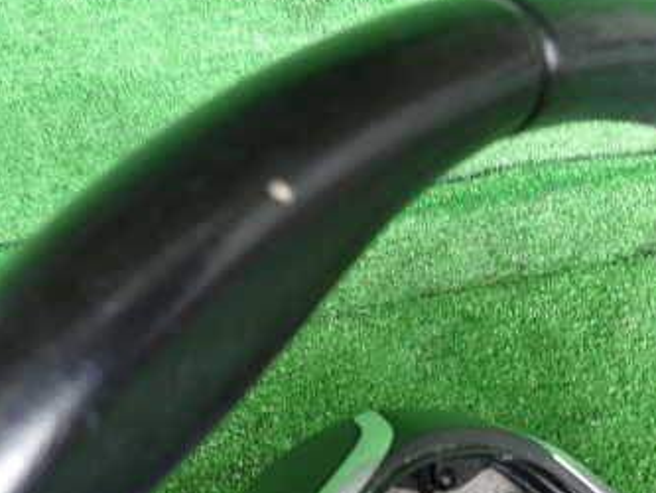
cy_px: 256
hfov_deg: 41.9
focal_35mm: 45
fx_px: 853
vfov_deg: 32.2
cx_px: 394
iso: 250
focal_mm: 4.5
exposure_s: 1/30
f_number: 2
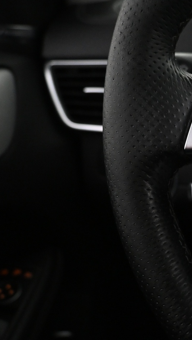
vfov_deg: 47.3
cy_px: 166
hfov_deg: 25.4
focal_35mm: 43
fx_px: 389
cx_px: 220
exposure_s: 1/80
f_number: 3.5
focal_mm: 16
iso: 3200
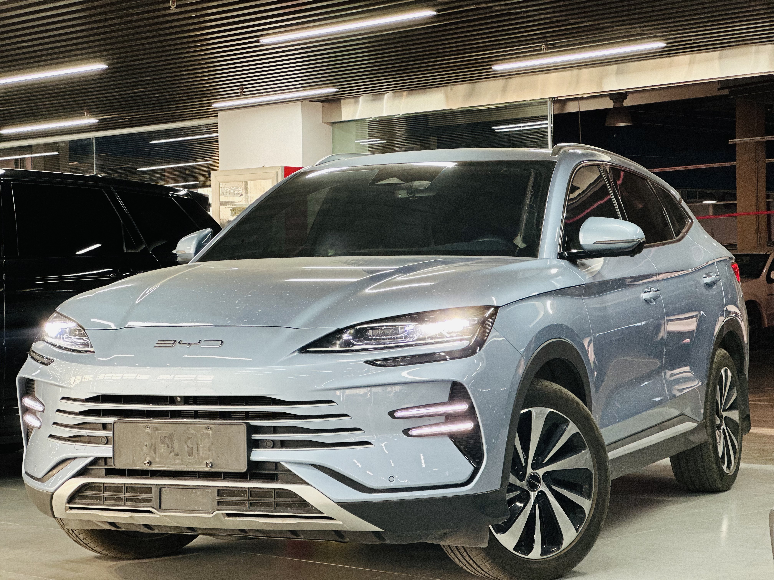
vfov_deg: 19.1
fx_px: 1722
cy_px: 290
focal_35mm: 77
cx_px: 387
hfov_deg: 25.3
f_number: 2.8
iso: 160
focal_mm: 9
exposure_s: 1/39
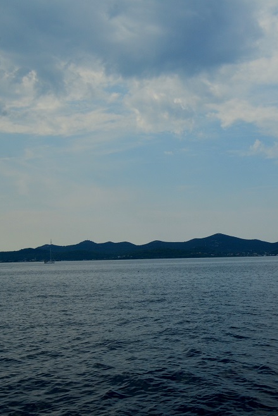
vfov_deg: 39.6
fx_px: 579
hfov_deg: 26.2
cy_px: 208
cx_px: 244
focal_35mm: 50
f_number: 14
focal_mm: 22
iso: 400
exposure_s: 1/400
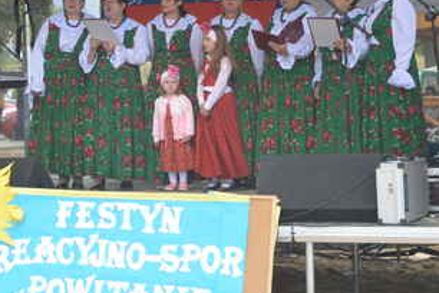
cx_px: 201
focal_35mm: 95
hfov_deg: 21.5
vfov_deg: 14.3
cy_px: 64
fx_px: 1158
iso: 140
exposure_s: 1/125
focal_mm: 32
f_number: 5.6
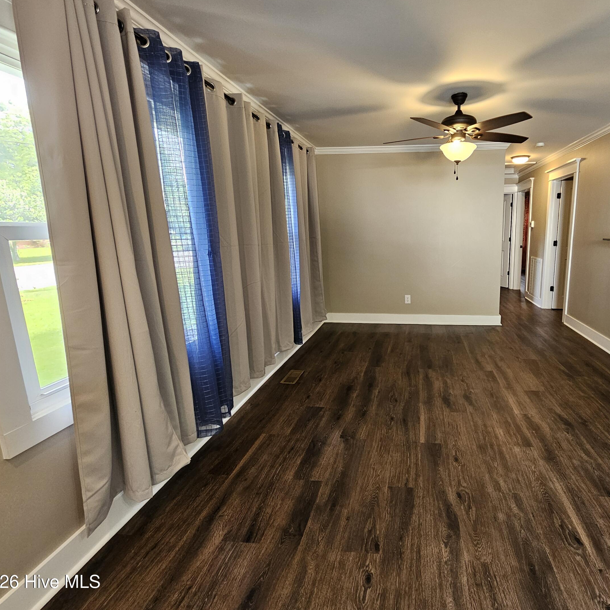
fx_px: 319
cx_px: 389
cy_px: 292
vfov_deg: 87.4
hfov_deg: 85.3
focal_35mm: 16
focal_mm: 2.2
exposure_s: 1/60
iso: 250
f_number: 2.2
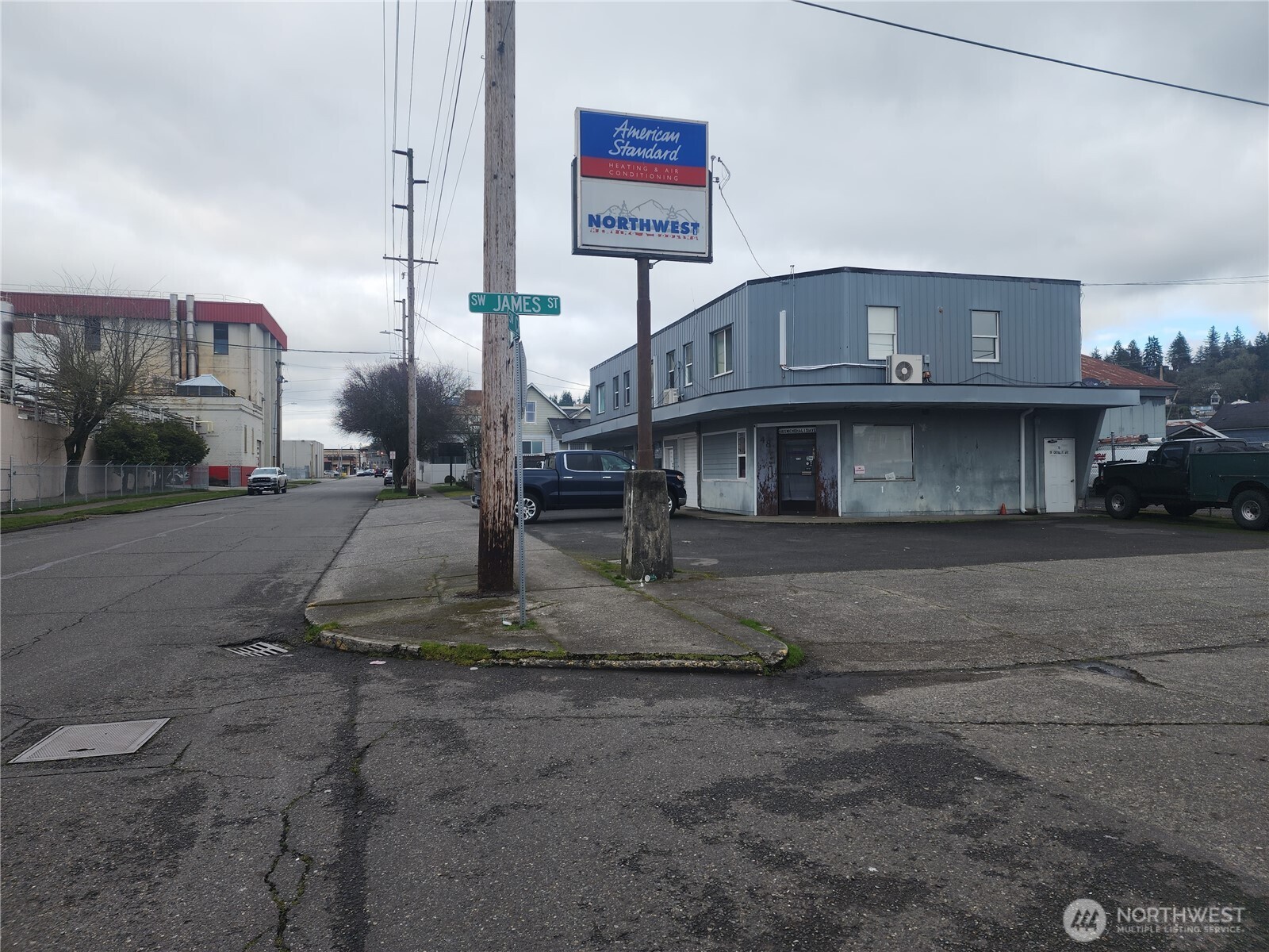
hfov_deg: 73.9
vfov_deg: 58.9
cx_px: 634
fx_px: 843
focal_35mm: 23
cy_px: 476
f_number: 1.8
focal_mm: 6.4
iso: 12
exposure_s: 1/526
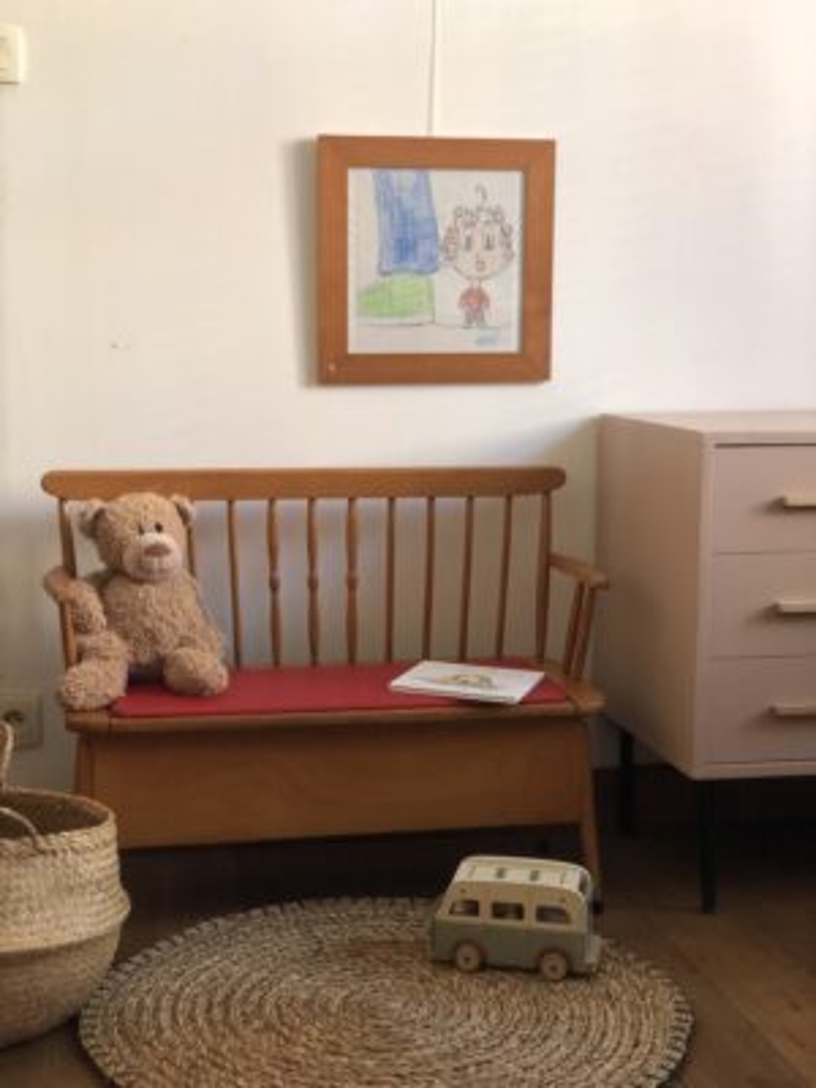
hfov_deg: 28.0
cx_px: 408
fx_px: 1634
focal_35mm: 52
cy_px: 544
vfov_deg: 36.8
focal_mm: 6
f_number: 2.4
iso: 125
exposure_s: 1/30
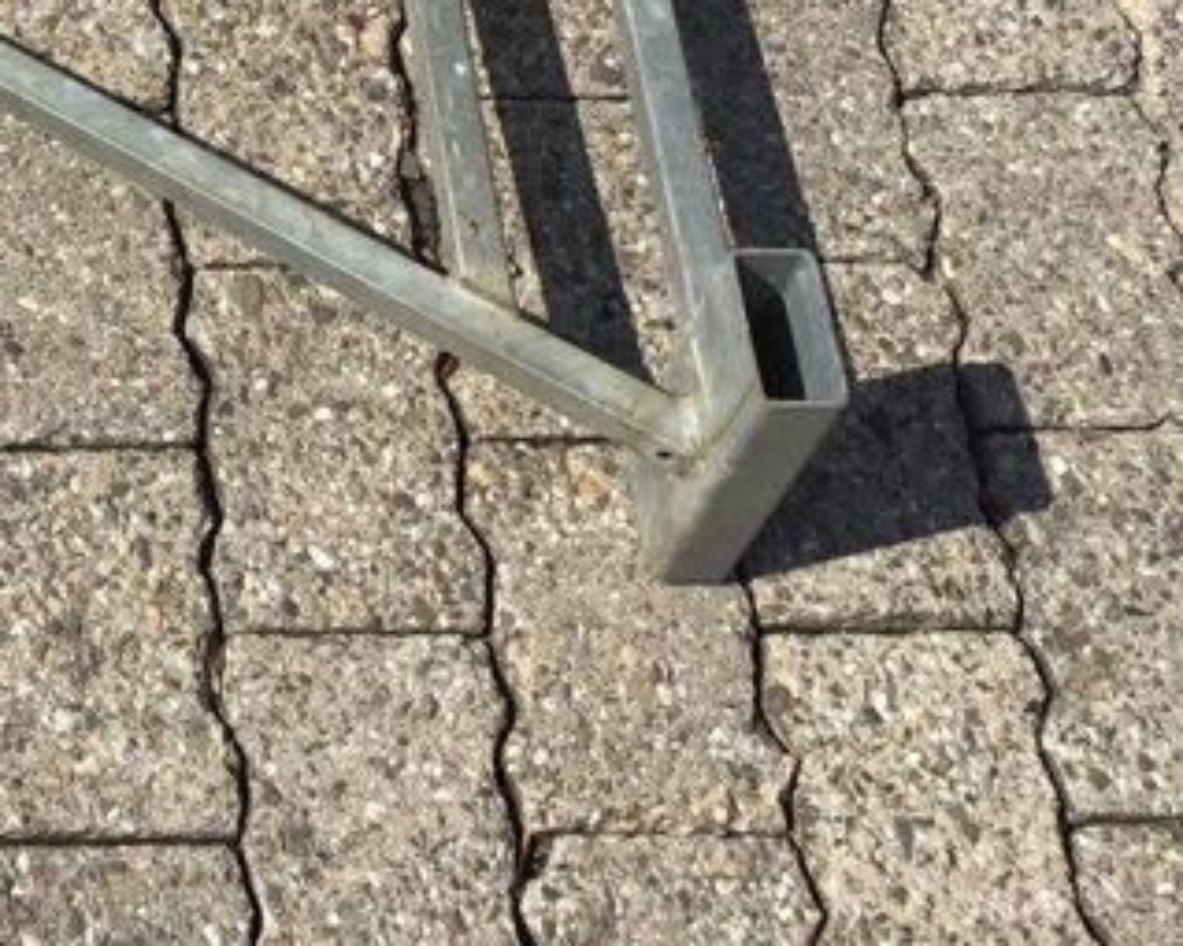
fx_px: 2660
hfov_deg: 22.9
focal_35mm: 76
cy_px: -37
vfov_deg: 19.5
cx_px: -252
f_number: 2.4
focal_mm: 3.3
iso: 25
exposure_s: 1/1359
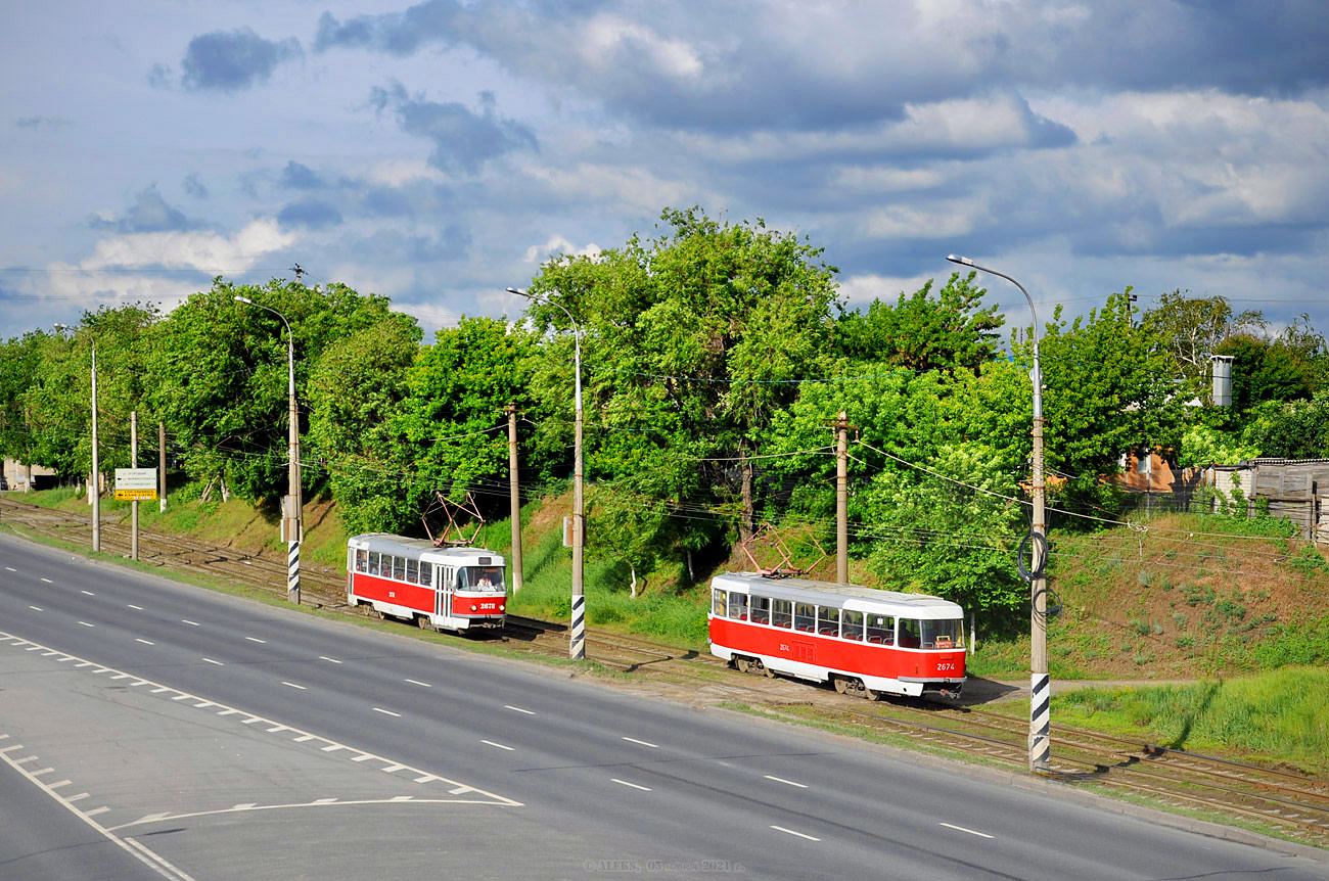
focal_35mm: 75
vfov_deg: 18.1
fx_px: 2764
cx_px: 664
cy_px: 440
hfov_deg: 27.0
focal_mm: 50
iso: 200
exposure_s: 1/500
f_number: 8
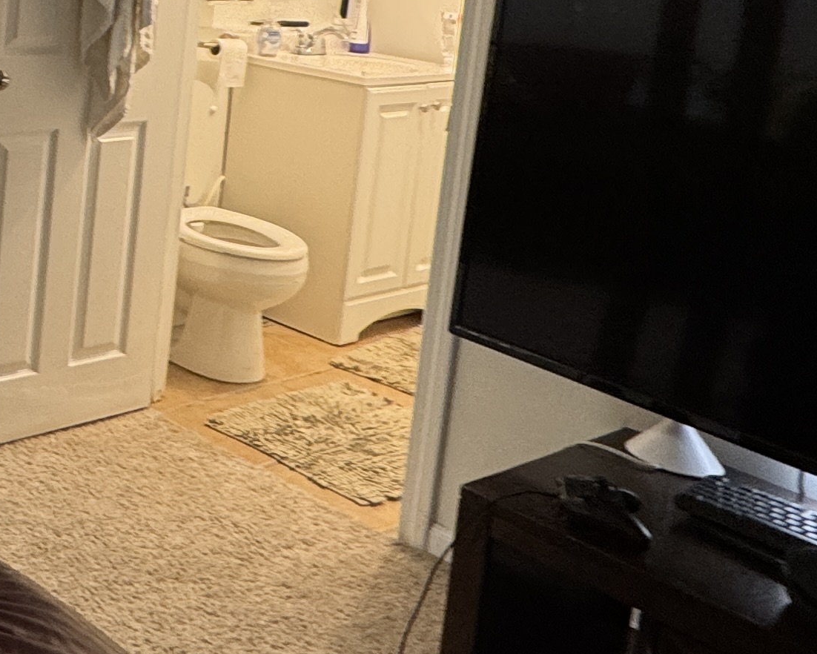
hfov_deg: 29.2
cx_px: -280
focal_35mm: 50
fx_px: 1209
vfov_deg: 28.4
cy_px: -1
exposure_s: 1/60
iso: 160
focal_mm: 2.22
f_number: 2.2
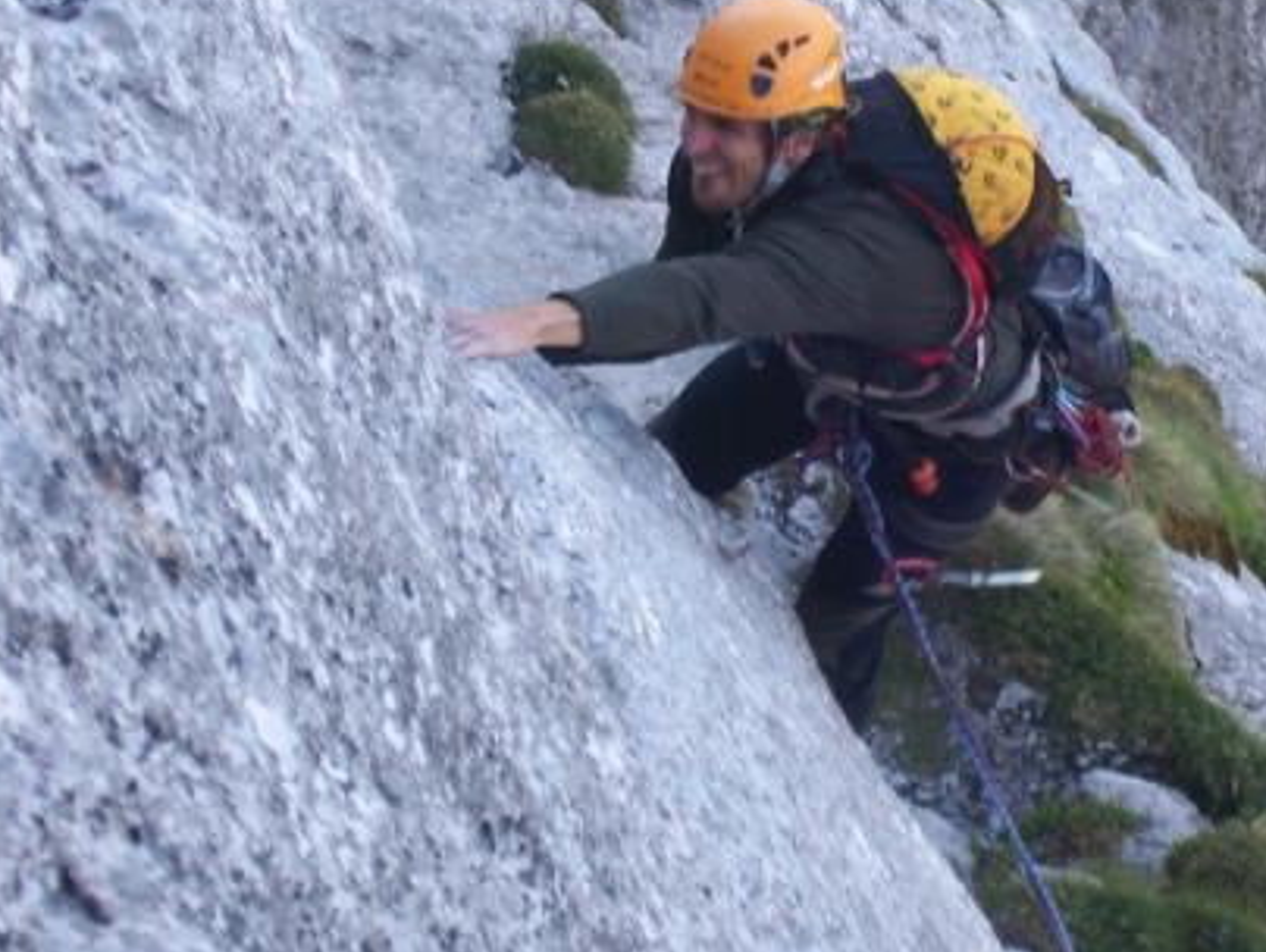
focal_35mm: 171
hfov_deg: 11.5
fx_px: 6261
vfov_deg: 8.7
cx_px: 871
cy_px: 359
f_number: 4.8
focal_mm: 18.1
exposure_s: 1/100
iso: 80
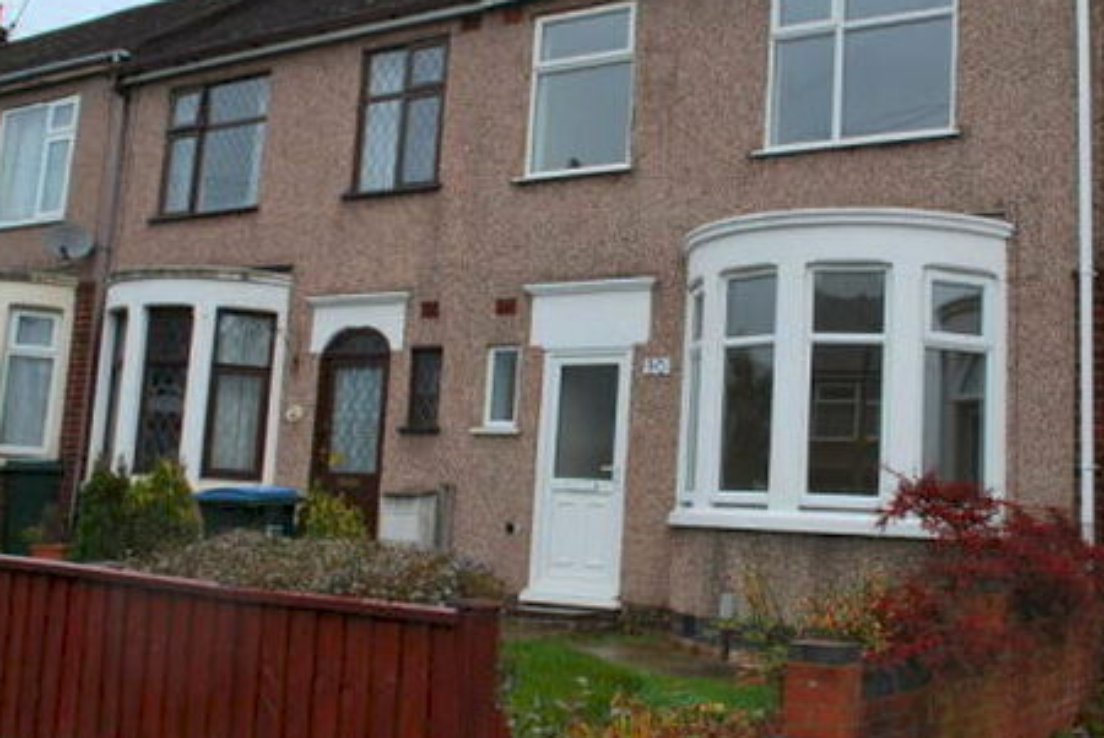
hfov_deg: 46.1
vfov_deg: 31.9
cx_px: 665
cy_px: 306
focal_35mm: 42
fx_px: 1289
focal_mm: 18
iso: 200
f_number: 7.1
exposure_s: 1/60
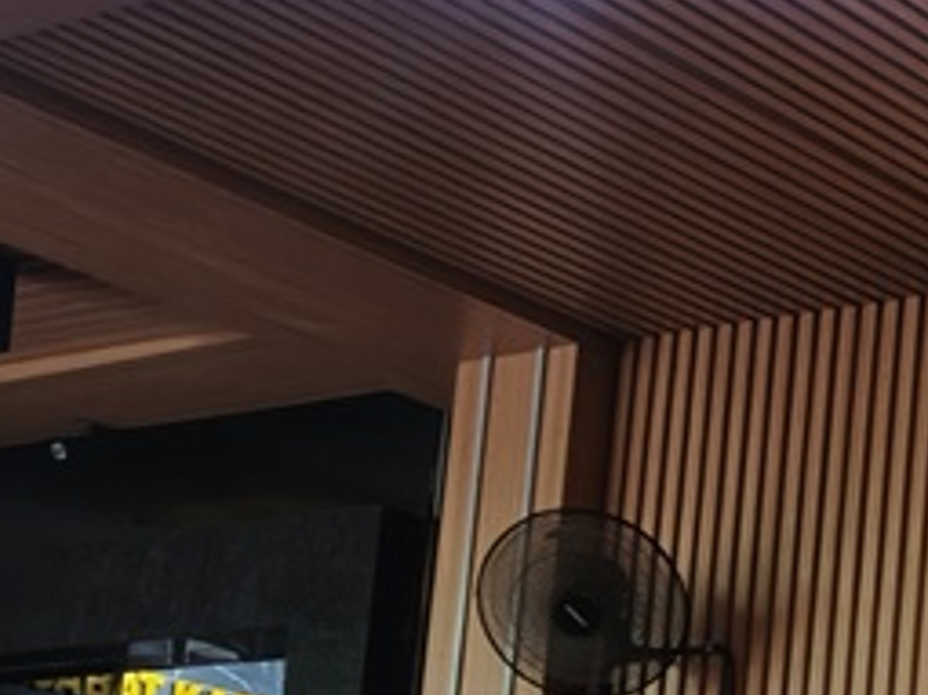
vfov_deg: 14.0
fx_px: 2733
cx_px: 1609
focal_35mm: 102
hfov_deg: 16.5
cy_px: 881
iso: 1000
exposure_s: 1/33.4
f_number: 1.8
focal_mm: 4.84
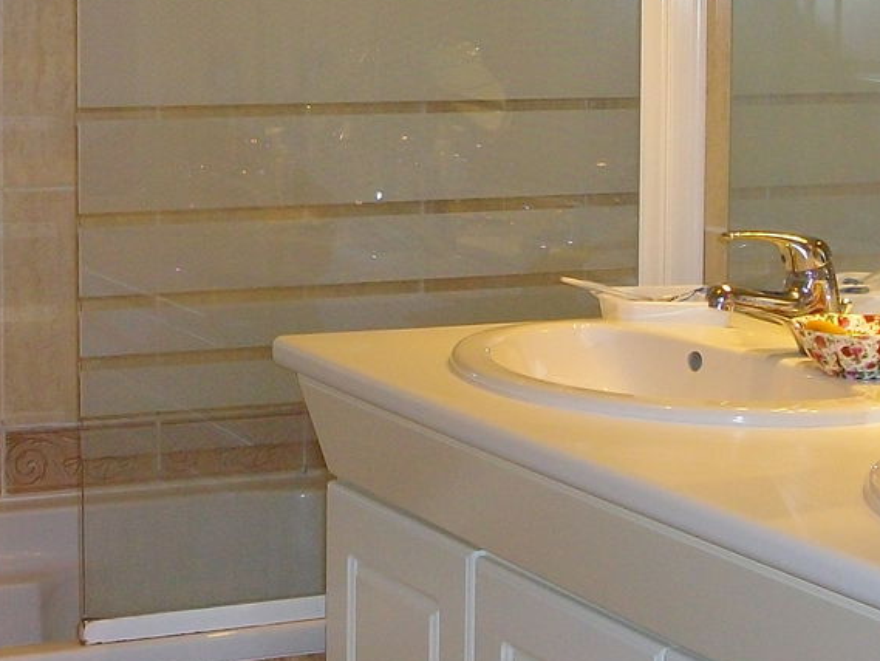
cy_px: 125
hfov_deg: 21.8
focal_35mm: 90
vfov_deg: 16.3
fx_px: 2288
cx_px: 399
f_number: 2.9
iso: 125
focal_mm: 5.7
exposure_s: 1/40
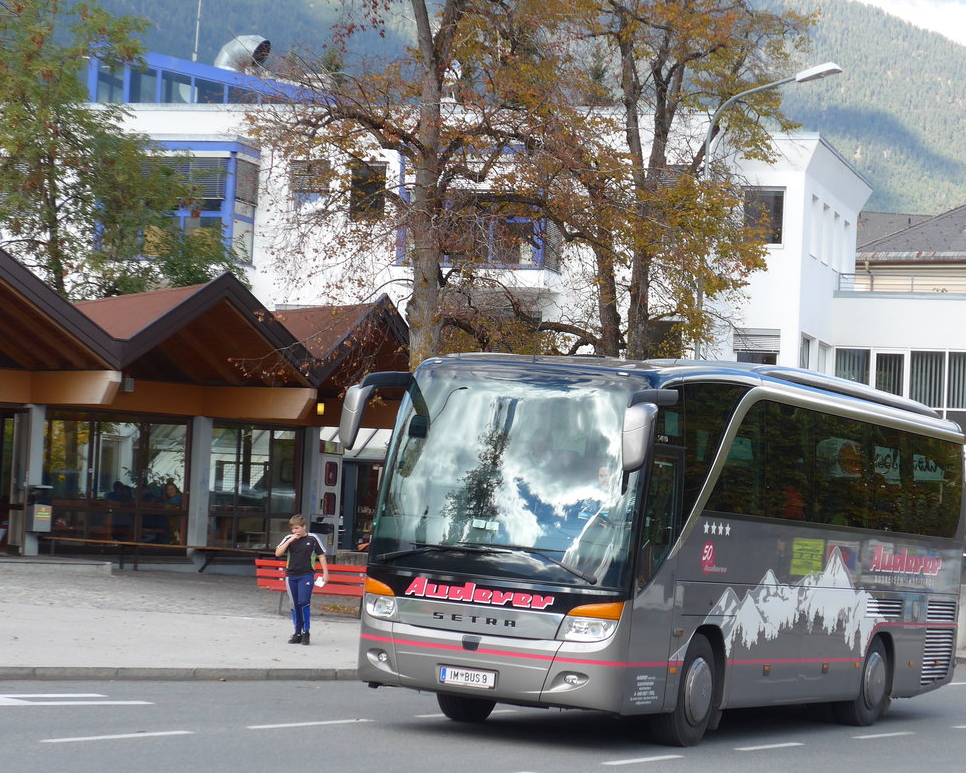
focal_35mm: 97
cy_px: 415
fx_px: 2773
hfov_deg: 19.7
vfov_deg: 15.9
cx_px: 585
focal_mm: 16
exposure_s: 1/160
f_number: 4.4
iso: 80
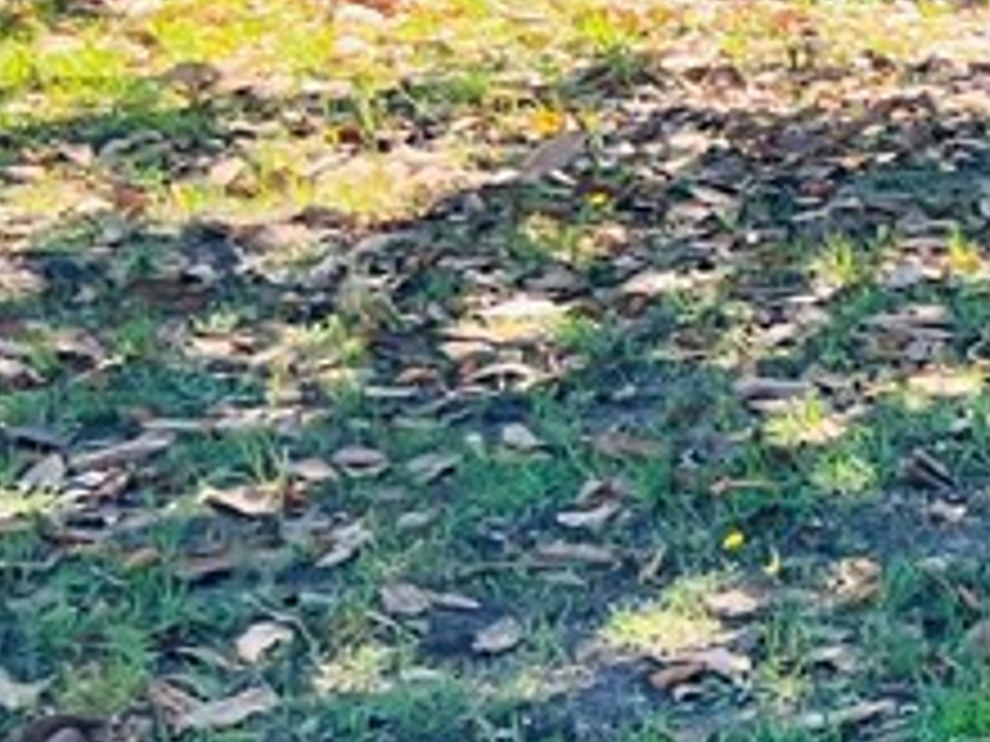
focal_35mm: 121
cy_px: -4
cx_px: 2016
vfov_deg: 12.1
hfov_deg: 13.7
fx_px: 3461
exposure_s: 1/642
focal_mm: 5.1
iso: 50
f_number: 1.6
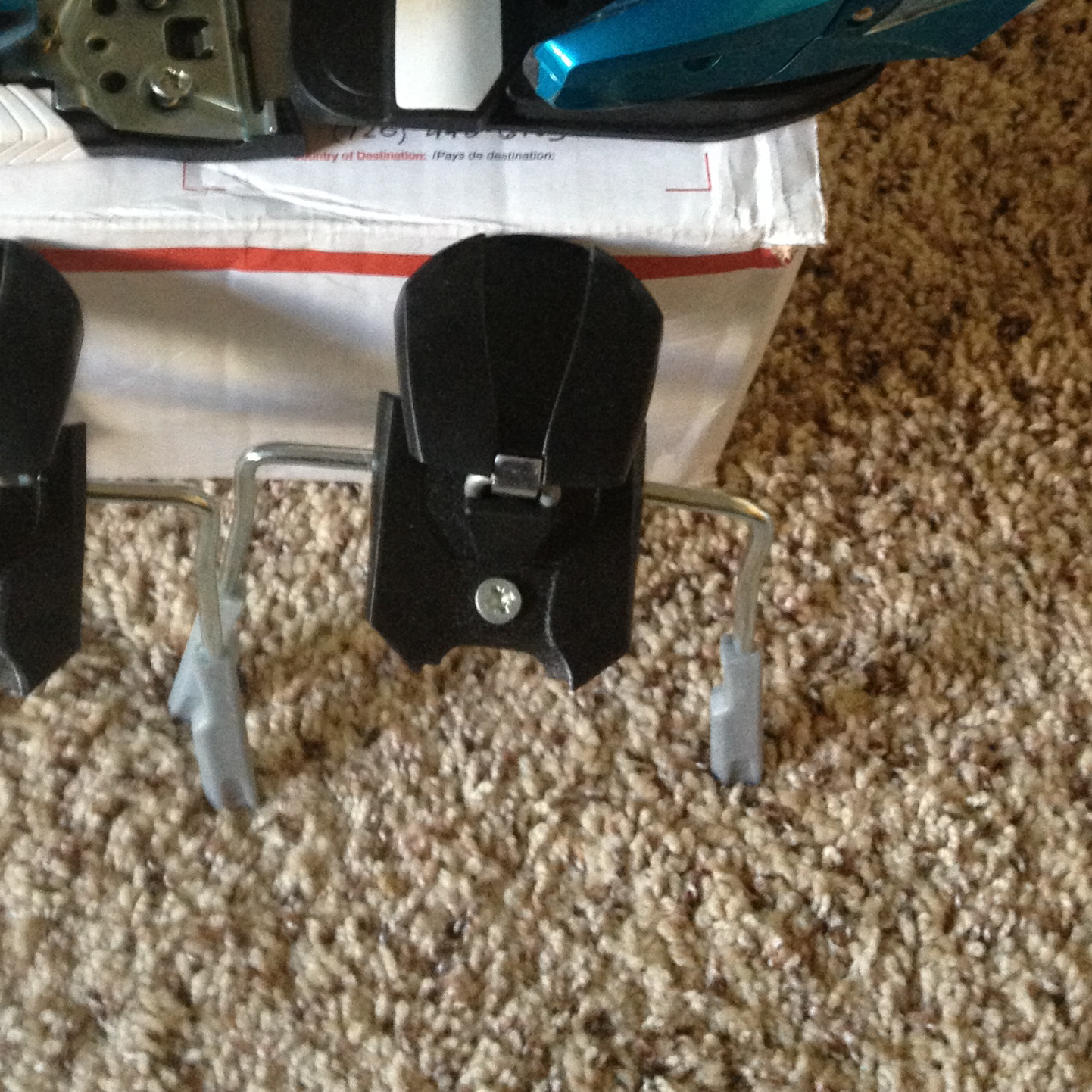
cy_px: 2
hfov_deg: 24.3
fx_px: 2498
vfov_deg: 23.6
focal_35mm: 70
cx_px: 215
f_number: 2.4
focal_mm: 4.28
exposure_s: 1/20
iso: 200
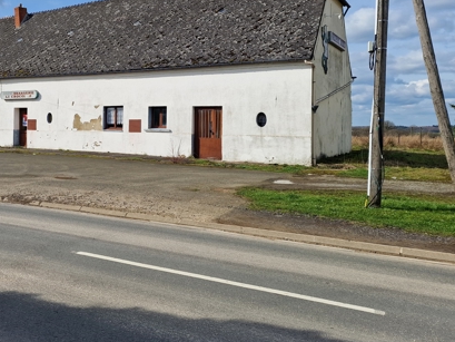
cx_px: 105
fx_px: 473
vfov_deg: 39.3
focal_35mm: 36
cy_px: 117
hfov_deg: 49.0
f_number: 1.8
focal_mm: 6.4
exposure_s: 1/1900
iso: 50
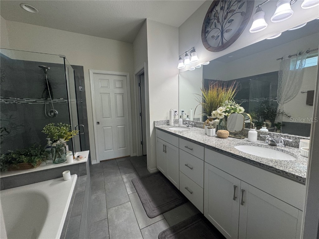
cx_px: 160
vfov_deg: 85.7
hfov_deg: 102.1
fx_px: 129
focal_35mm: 14
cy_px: 120
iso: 125
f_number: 2.2
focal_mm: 2.22
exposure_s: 1/120
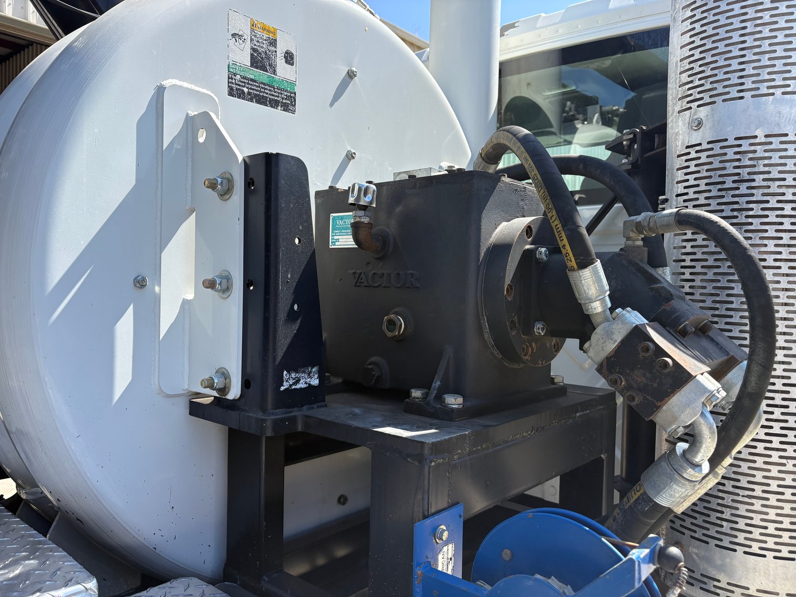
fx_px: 598
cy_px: 298
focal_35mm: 26
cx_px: 398
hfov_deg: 67.3
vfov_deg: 53.1
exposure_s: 1/987
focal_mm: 5.96
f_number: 1.6
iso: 50
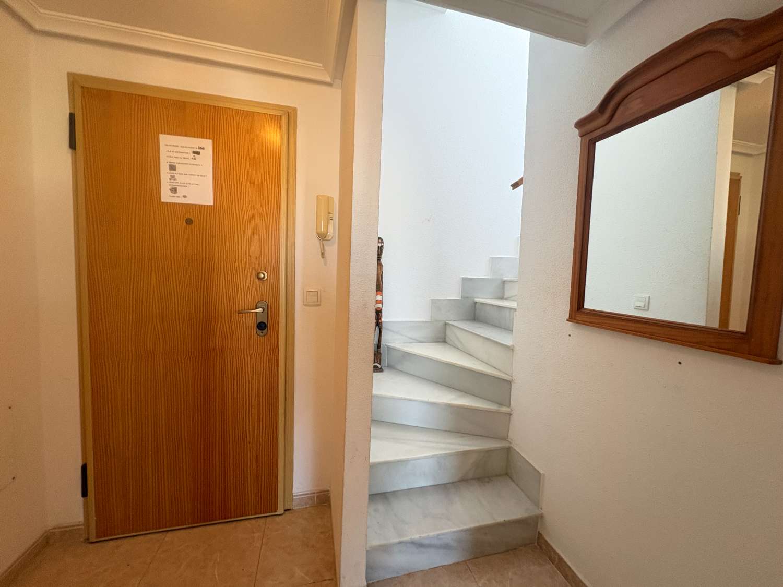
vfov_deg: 85.7
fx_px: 317
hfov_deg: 102.1
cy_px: 294
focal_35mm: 14
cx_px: 392
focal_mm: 2.22
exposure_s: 1/50
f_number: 2.2
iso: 320
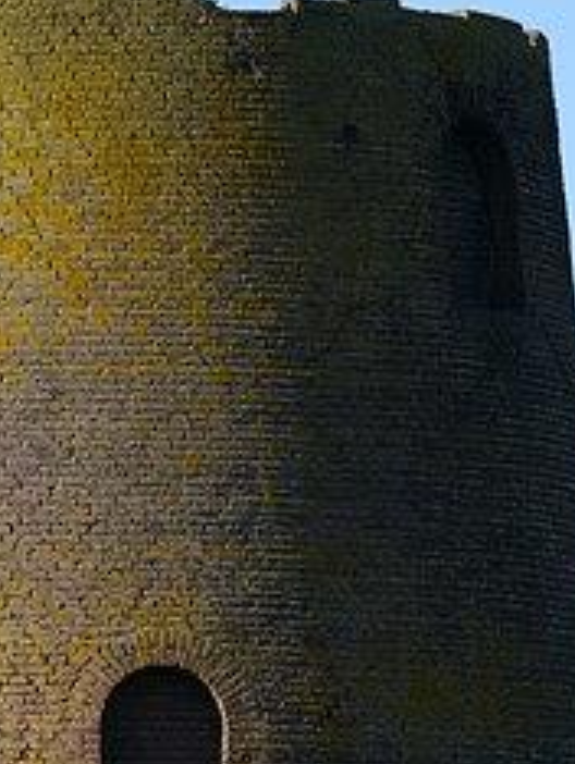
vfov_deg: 3.6
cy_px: 924
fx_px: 12071
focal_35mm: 546
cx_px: 147
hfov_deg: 2.7
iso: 100
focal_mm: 100
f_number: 4.5
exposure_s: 1/640
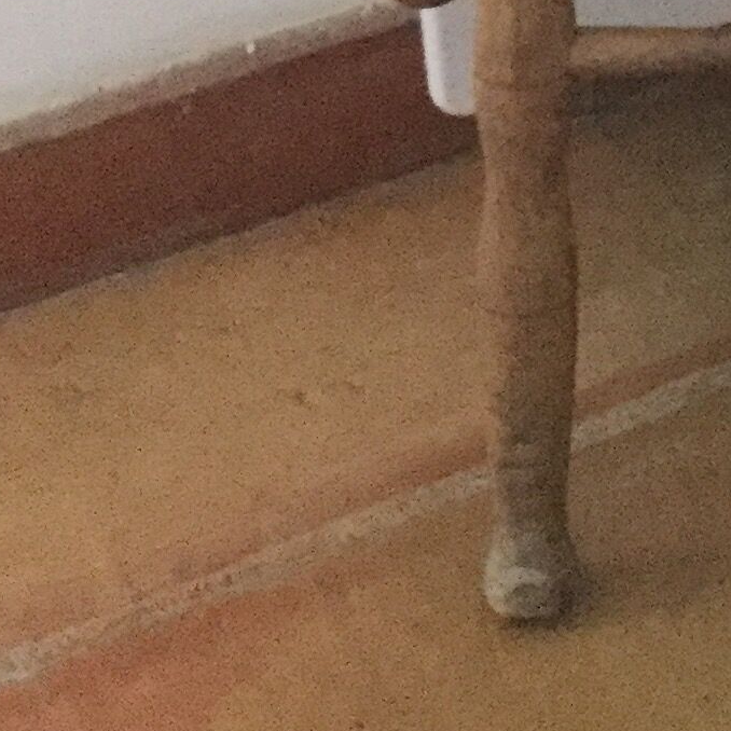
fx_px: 3154
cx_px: 1293
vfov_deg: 11.4
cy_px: -892
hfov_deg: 12.2
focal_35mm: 132
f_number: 2.4
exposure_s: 1/17
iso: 250
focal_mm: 3.3
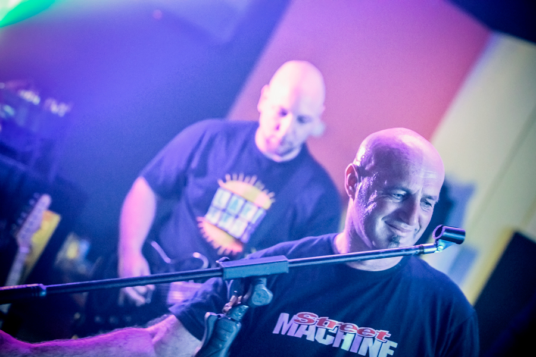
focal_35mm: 85
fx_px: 1265
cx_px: 268
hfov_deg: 23.9
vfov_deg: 16.1
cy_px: 178
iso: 6400
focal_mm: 85
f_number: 4
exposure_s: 1/60
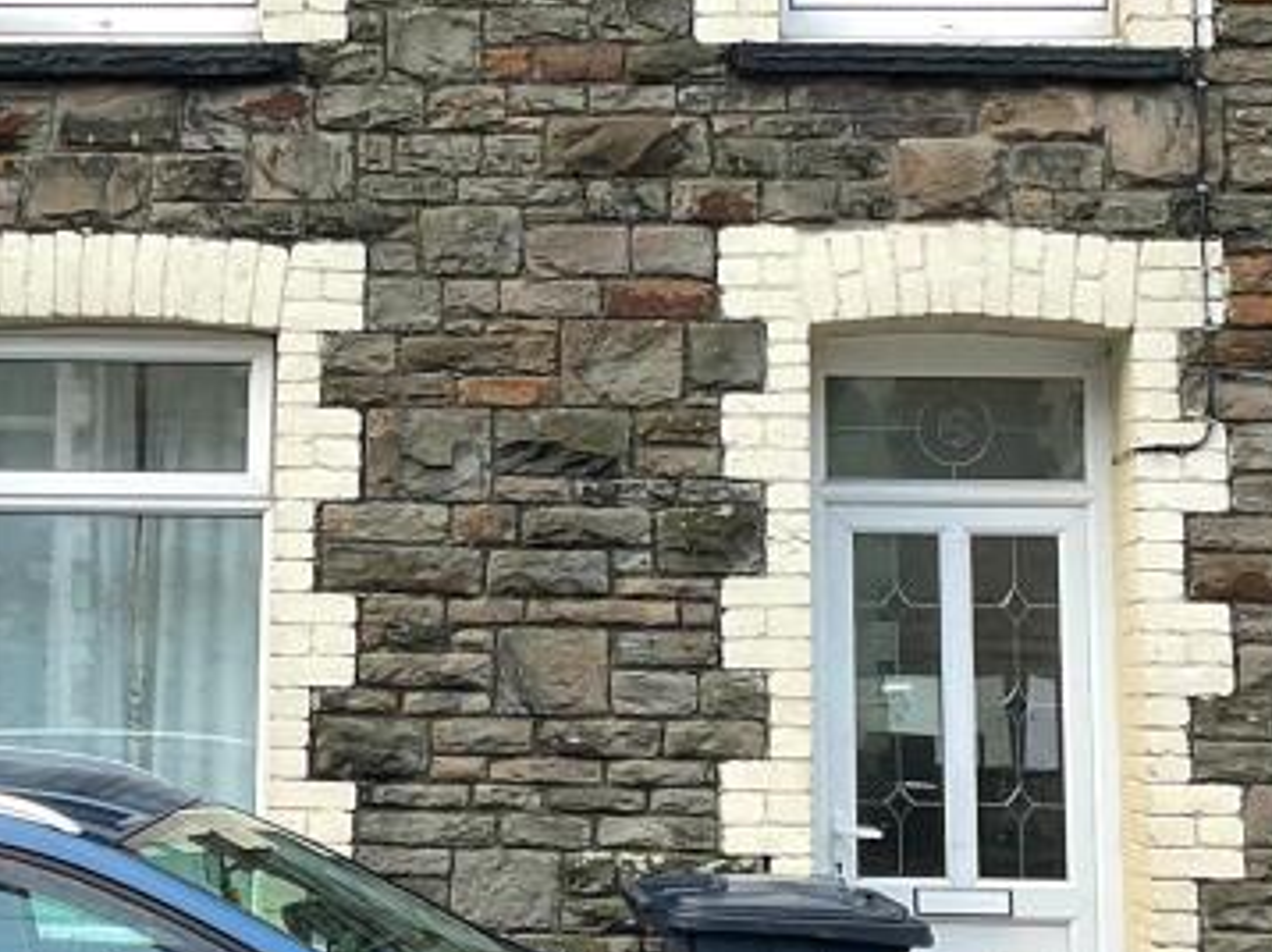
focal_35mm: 83
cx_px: 469
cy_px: 210
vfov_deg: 17.6
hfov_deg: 23.5
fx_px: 3048
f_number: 1.8
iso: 25
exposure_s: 1/122
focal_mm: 3
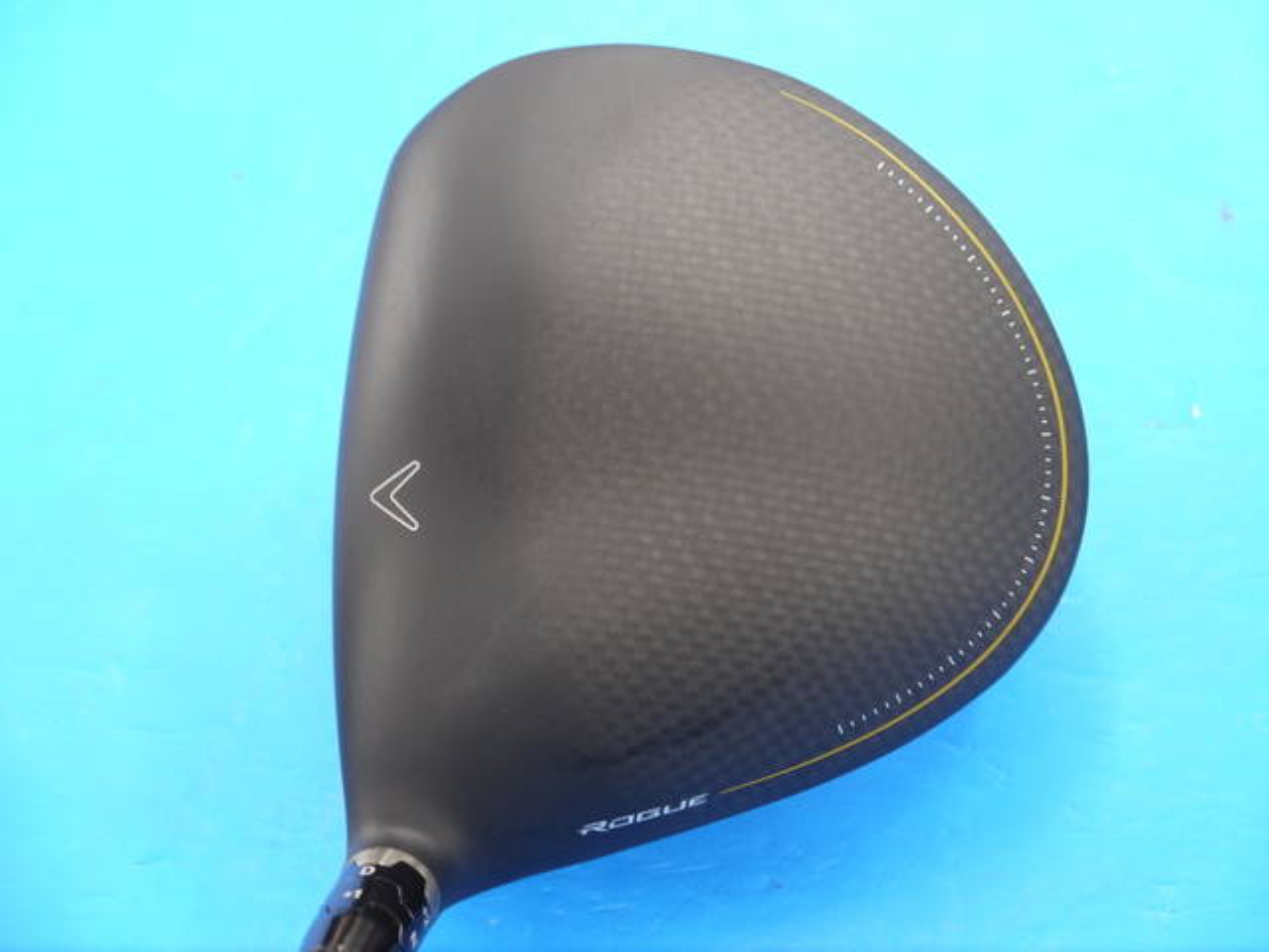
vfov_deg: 17.6
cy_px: 476
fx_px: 3079
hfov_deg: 23.3
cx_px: 634
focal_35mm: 84
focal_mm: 42
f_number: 5.6
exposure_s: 1/50
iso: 800
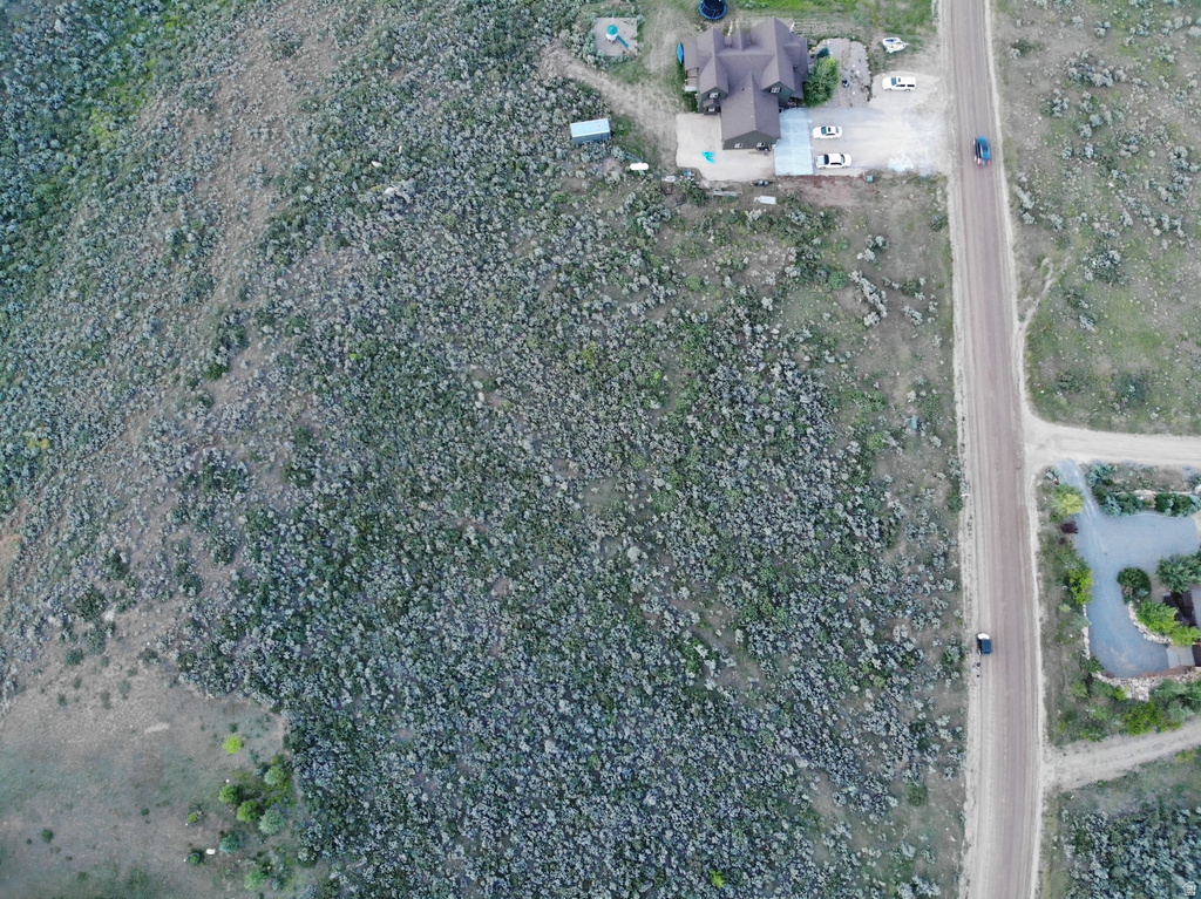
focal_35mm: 24
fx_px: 832
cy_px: 450
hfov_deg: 71.6
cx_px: 600
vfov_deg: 56.8
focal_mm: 4.5
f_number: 2.8
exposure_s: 1/15
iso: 400
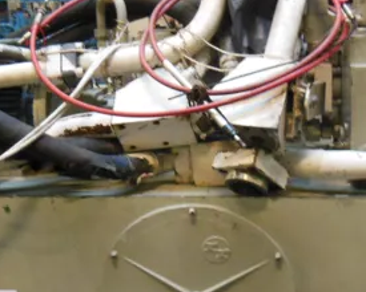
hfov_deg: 34.0
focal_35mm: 55
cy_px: 147
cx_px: 220
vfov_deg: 27.6
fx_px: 596
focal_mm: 4.5
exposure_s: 1/10
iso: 400
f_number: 3.5
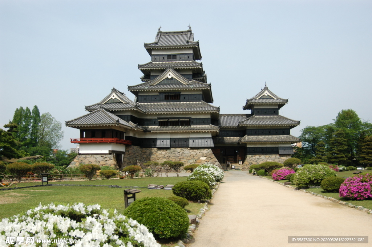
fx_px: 372
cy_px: 124
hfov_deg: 53.2
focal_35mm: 36
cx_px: 186
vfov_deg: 36.8
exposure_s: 1/500
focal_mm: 24
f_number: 4
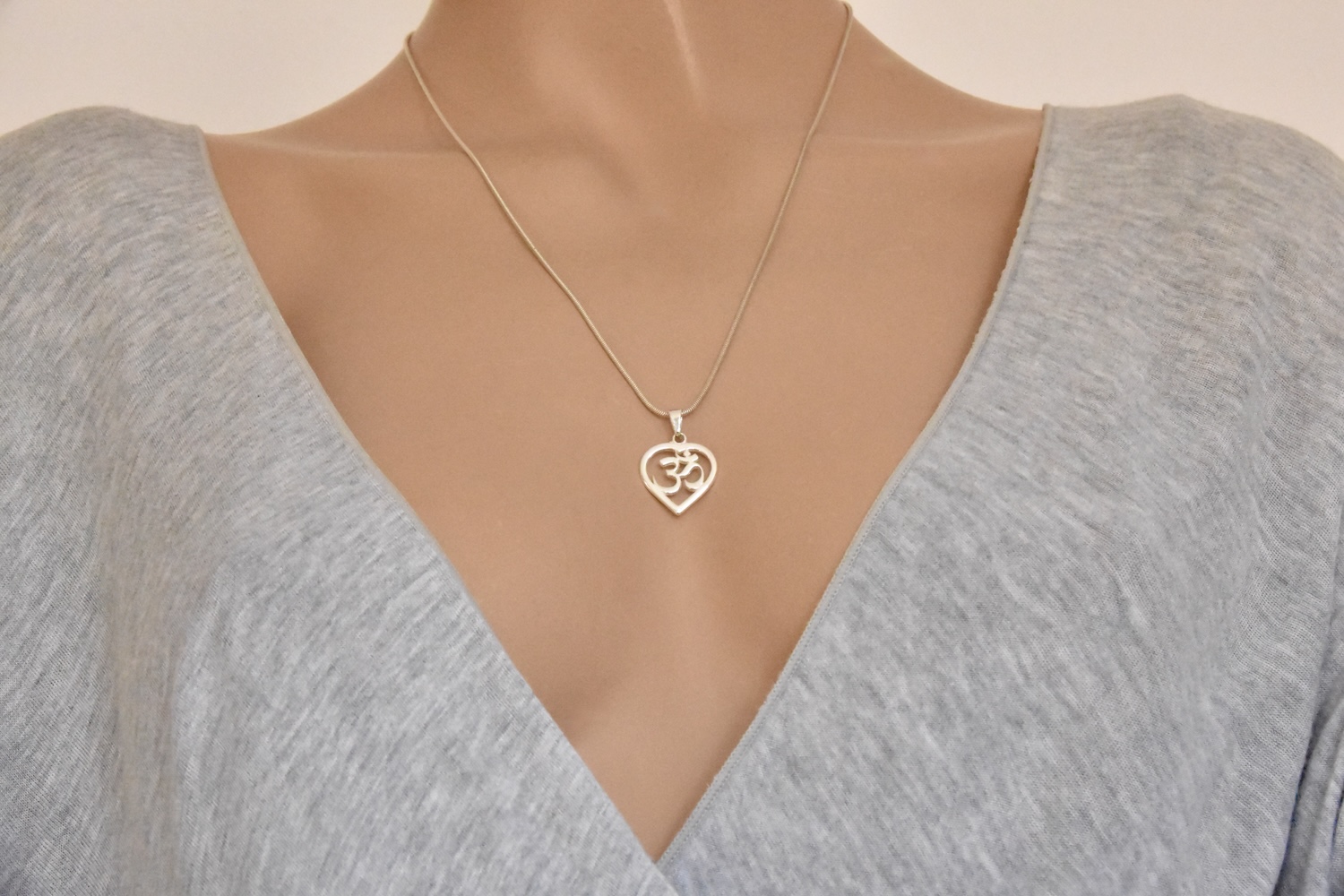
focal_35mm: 78
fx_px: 2912
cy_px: 448
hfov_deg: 26.0
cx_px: 672
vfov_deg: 17.5
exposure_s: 1/125
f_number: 14
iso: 18000
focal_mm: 52
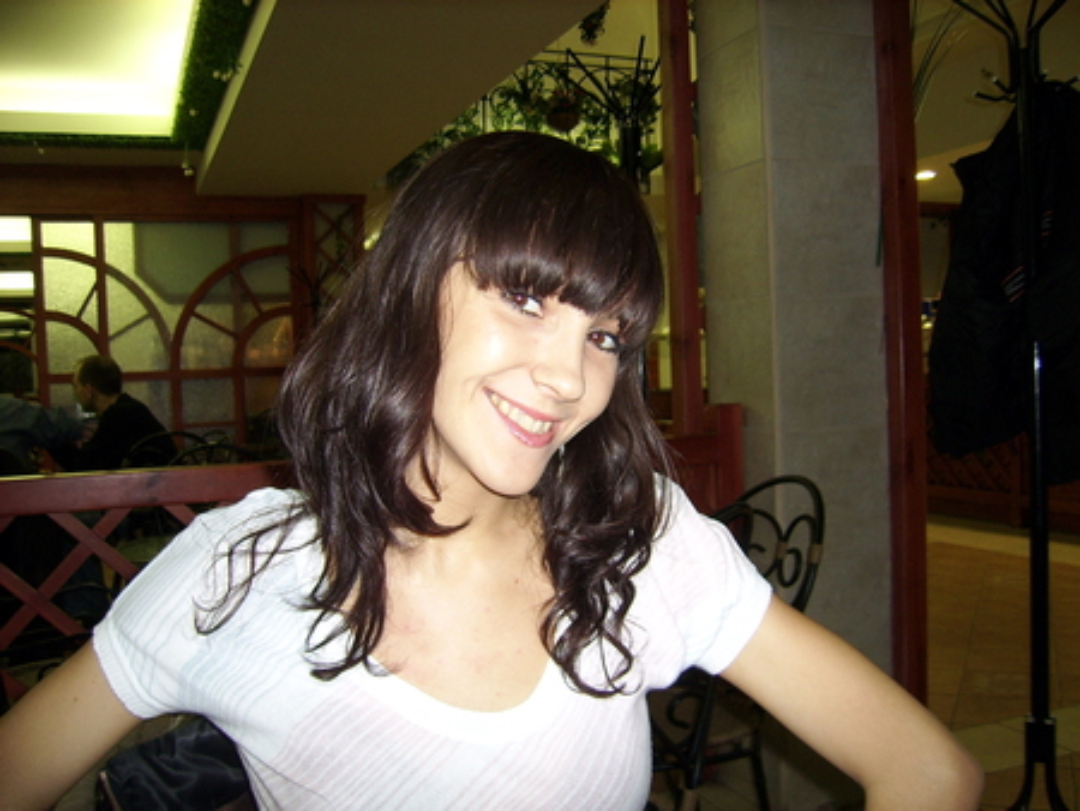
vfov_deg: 40.7
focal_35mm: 35
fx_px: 1093
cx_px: 540
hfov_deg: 52.6
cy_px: 406
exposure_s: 1/30
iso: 100
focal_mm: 5.95
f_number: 2.8
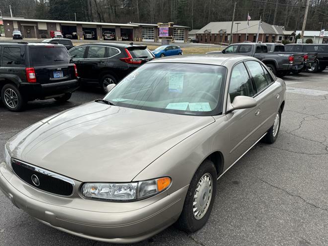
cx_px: 171
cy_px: 147
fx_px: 275
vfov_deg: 48.0
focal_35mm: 29
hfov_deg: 61.6
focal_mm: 6.76
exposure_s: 1/1131
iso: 80
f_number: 1.78
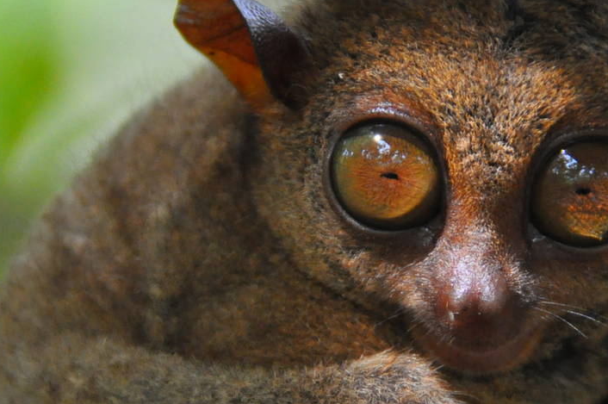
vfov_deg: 1.3
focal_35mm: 1020
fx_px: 17207
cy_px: 222
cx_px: 388
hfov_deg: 2.0
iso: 2000
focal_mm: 300
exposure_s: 1/320
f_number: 5.6
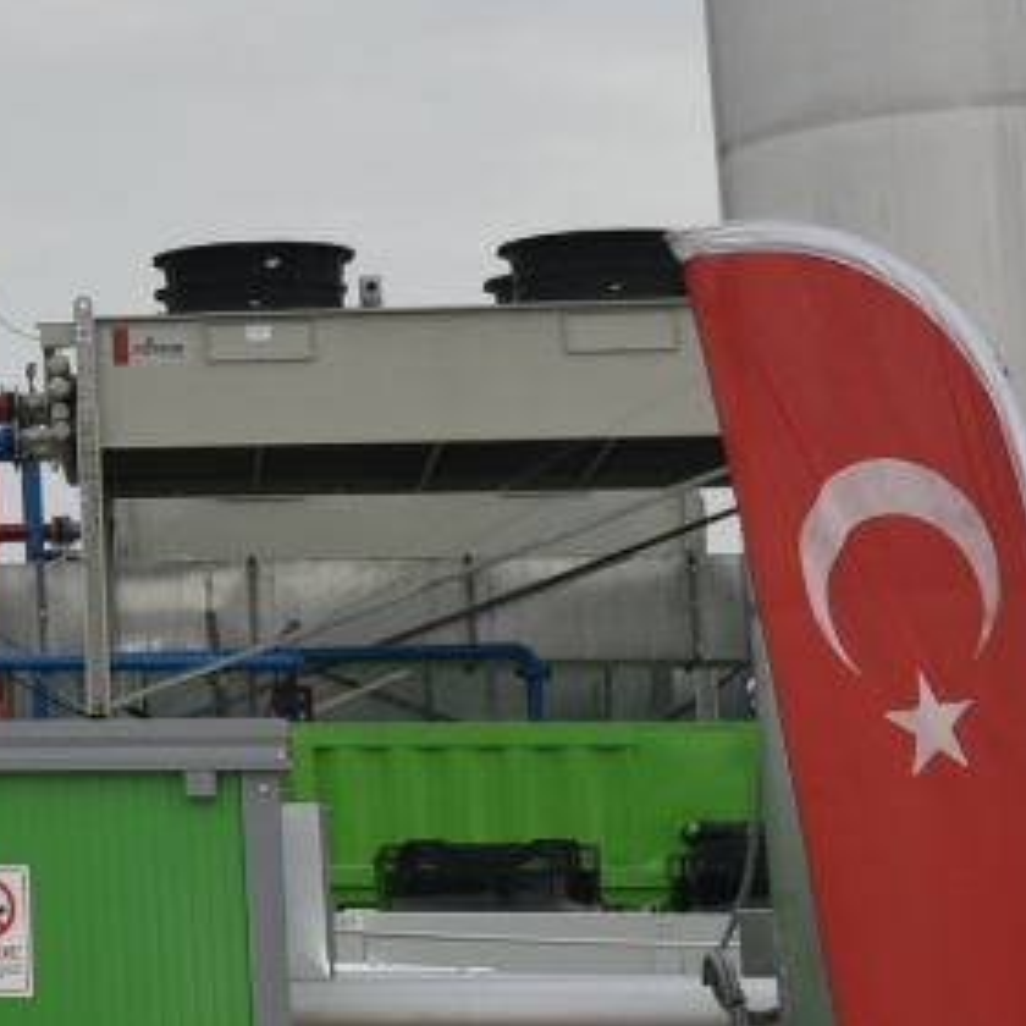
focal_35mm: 118
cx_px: -1008
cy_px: 117
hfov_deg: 12.9
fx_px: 3957
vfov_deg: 14.6
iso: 250
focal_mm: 24
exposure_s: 1/800
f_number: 4.5
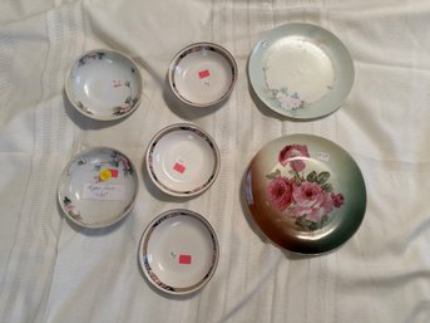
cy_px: 162
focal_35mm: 24
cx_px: 215
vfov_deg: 56.8
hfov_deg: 71.6
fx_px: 298
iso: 125
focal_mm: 6.86
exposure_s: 1/120
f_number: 1.78
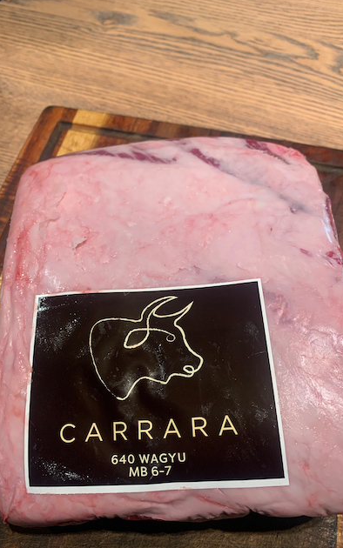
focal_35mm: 28
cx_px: 165
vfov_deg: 66.5
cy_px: 276
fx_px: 419
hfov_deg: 44.6
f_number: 1.8
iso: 100
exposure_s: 1/60
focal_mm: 4.25
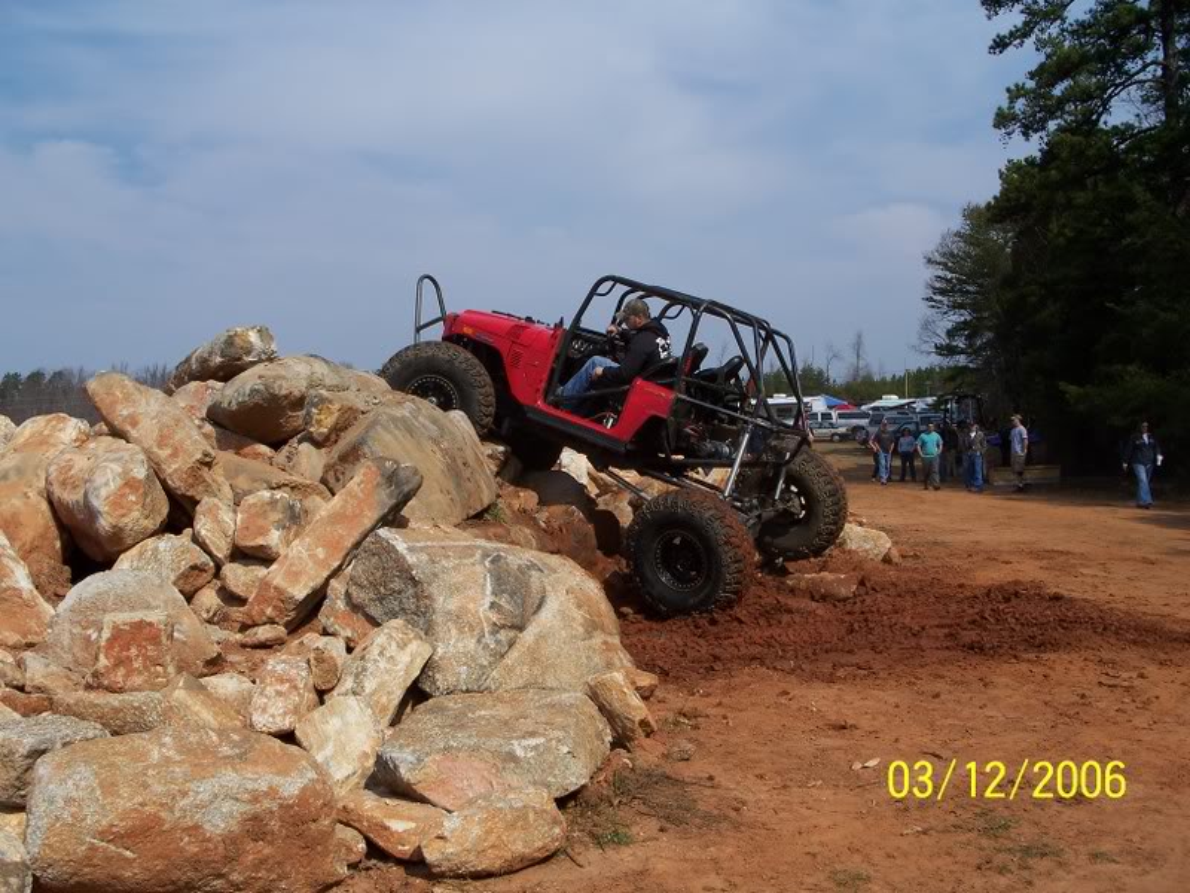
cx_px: 595
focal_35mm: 37
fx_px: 1272
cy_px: 446
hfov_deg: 50.1
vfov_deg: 38.7
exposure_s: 1/1000
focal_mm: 7.8
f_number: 4
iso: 64
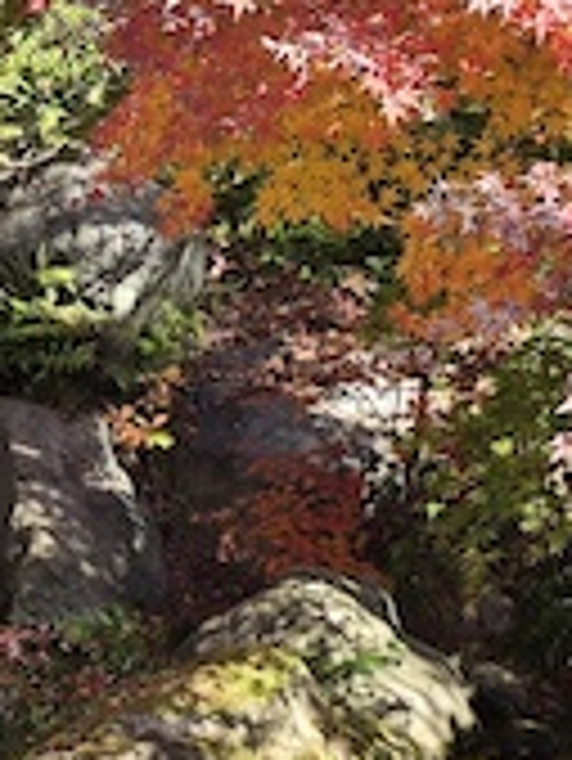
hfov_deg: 10.6
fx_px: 3059
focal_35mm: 139
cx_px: 32
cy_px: 297
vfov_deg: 14.2
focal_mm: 6.3
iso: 16
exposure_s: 1/180
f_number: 1.7
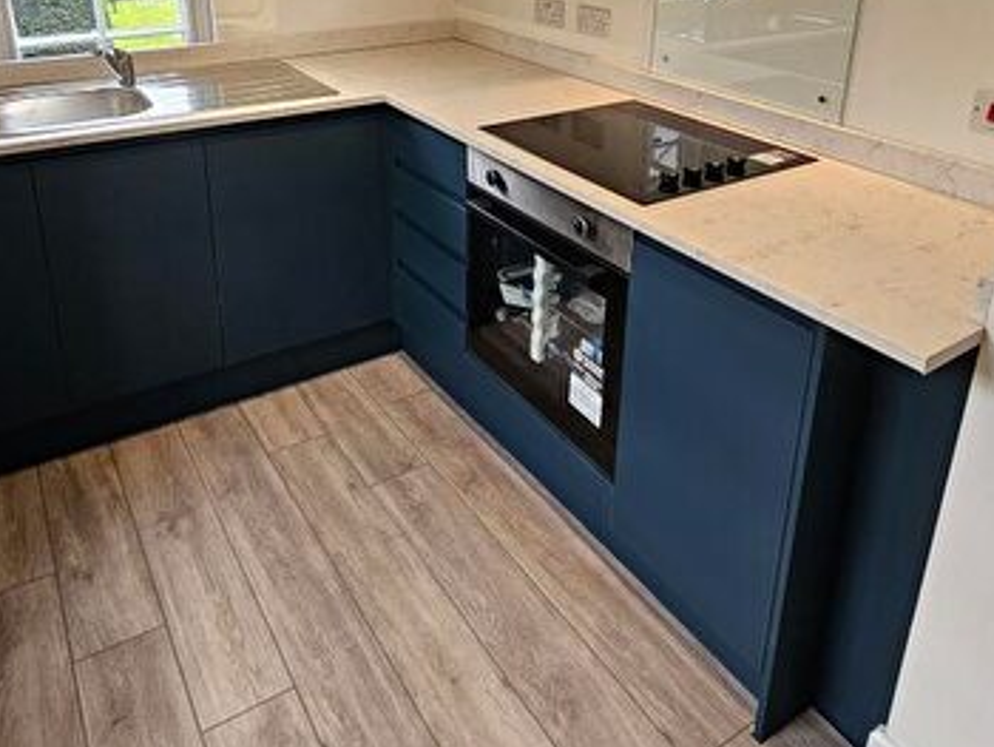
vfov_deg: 50.3
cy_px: 163
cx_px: 471
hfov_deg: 67.2
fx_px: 747
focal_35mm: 26
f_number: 2.2
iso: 160
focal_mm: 2.2
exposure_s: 1/50
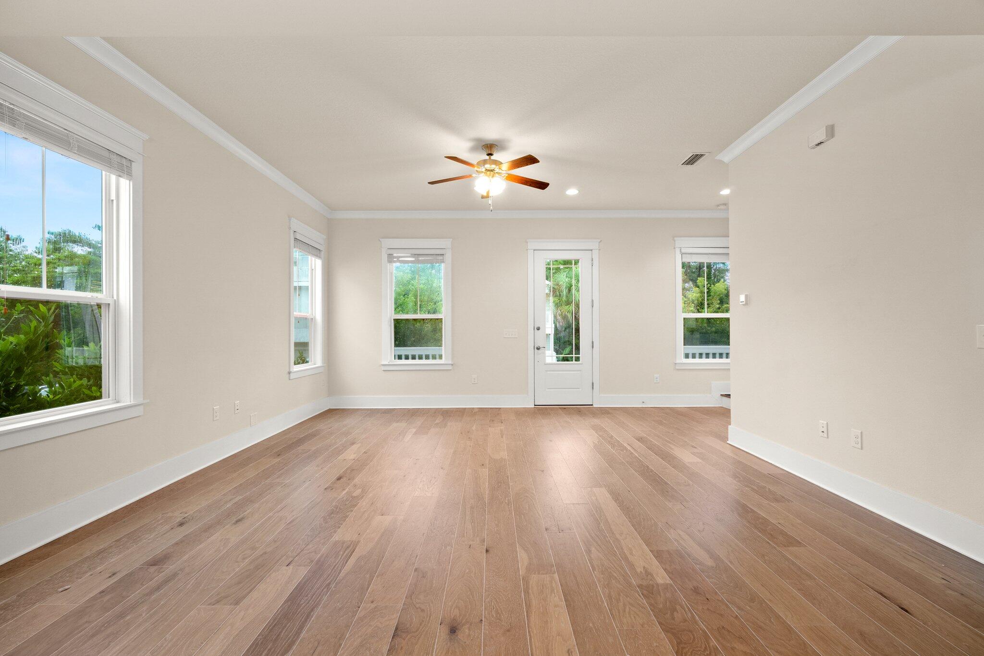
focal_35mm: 15
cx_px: 492
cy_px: 328
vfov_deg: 77.3
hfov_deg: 100.4
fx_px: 410
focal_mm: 10
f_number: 8
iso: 400
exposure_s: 2.5
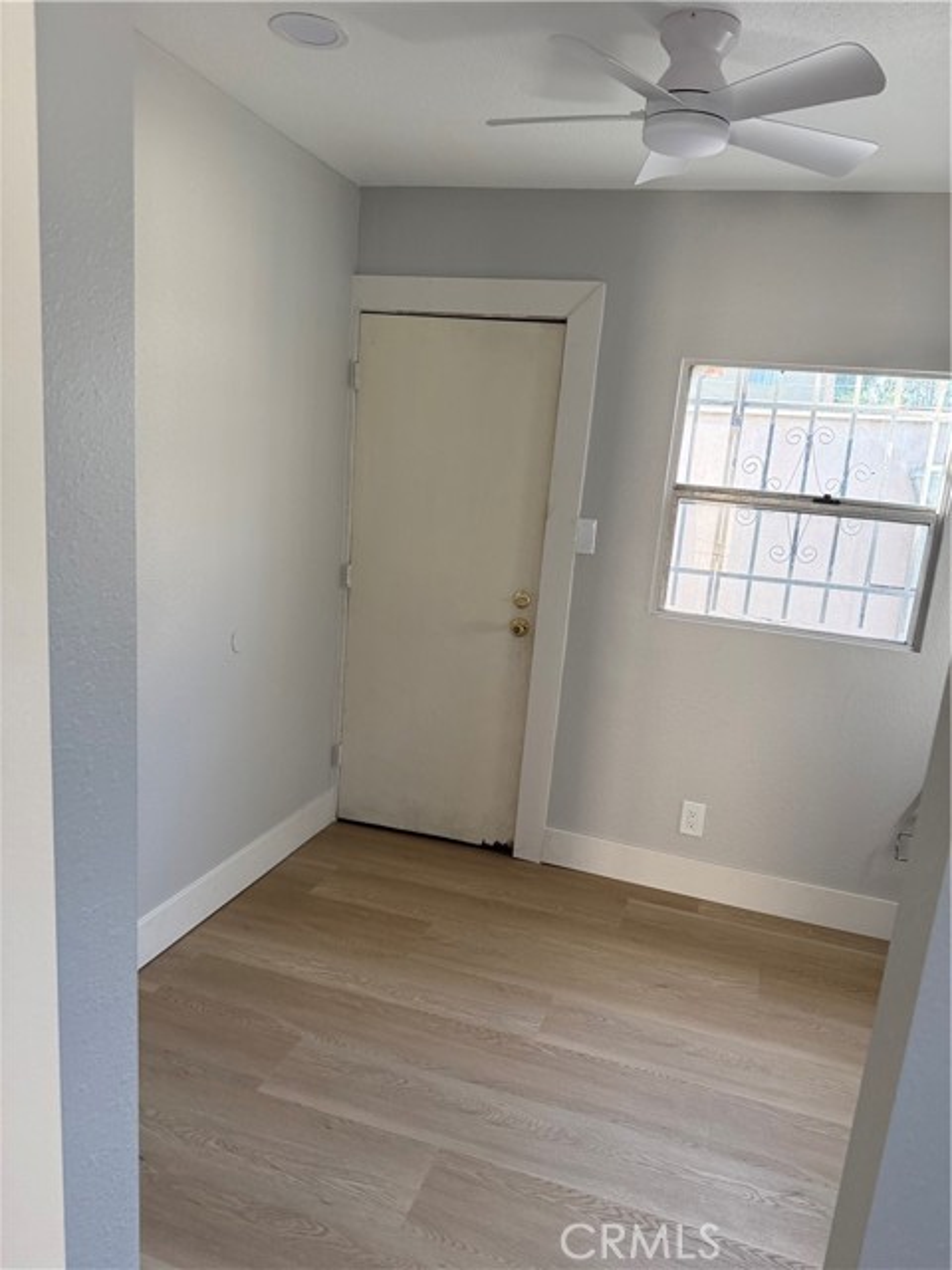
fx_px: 880
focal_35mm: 24
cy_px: 635
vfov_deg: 71.6
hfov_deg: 56.8
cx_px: 476
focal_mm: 6.76
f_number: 1.78
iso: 200
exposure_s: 1/196
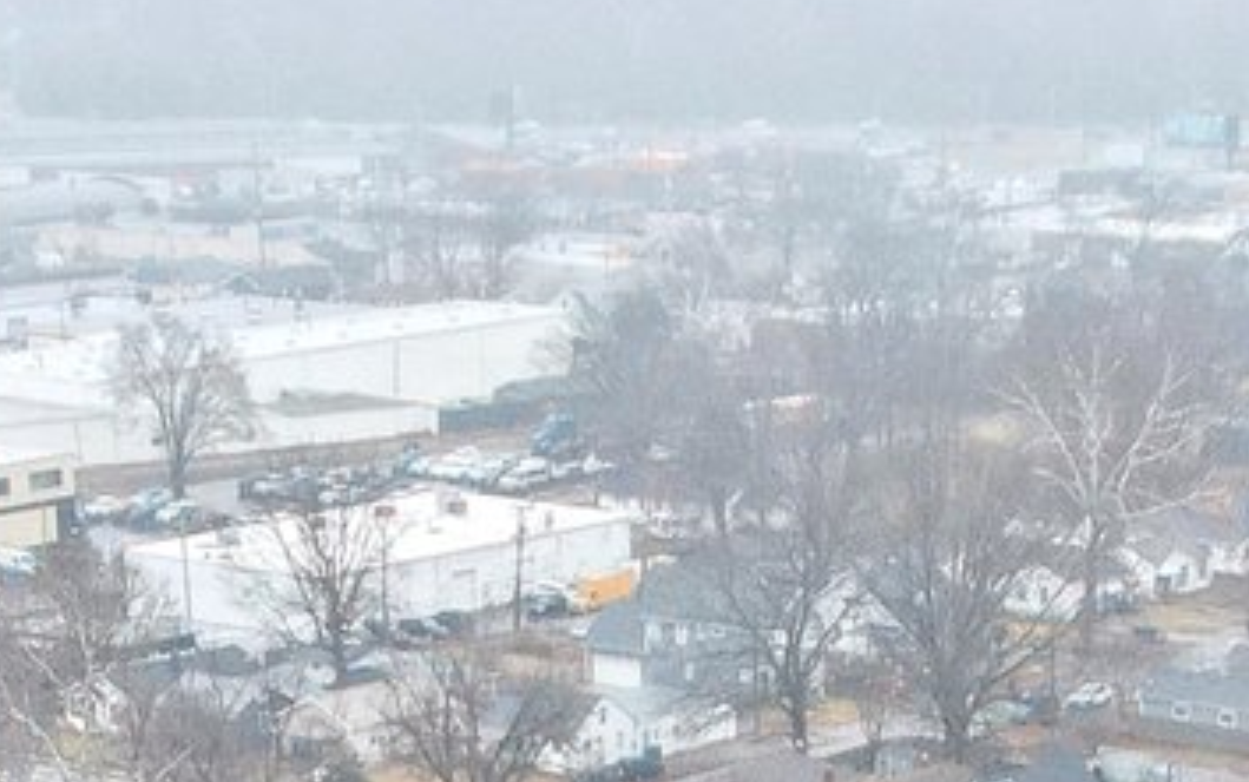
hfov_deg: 16.0
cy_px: 1792
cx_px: 743
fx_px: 4427
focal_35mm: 130
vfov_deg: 9.2
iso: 160
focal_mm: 8.4
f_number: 2.8
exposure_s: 1/500
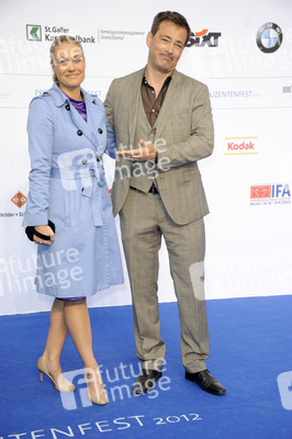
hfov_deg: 21.9
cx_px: 146
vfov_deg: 32.4
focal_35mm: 62
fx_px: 756
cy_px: 220
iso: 640
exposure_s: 1/200
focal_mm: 62
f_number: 5.6
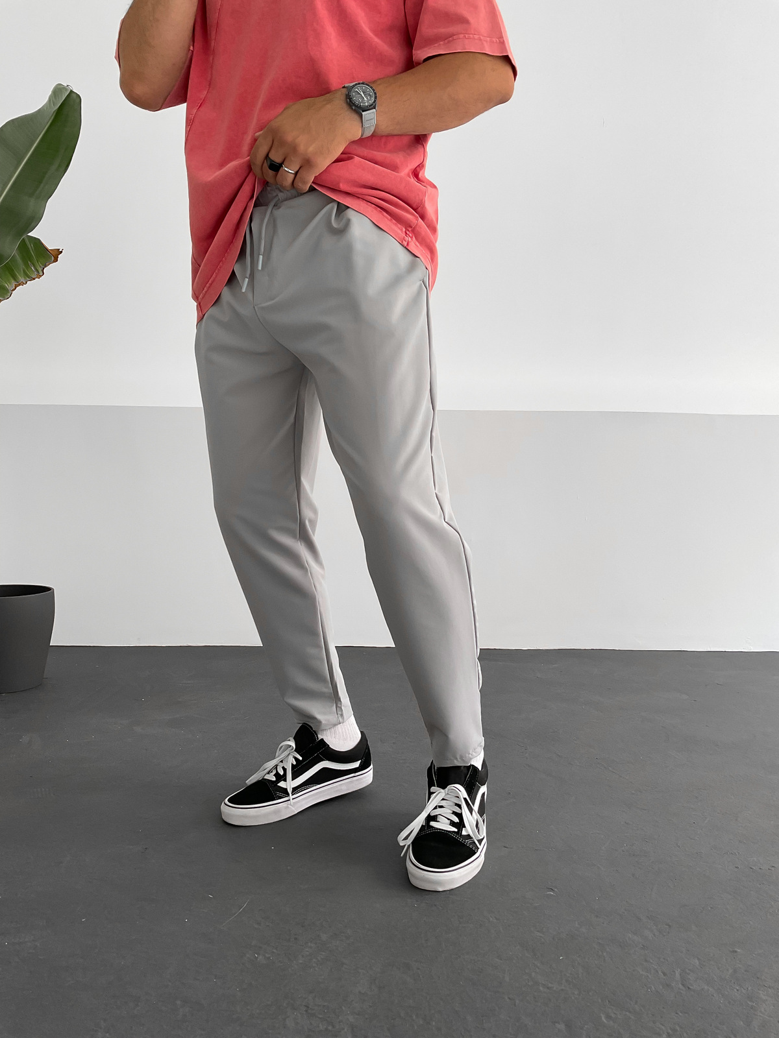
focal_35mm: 29
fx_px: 870
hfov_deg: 48.2
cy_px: 519
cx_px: 390
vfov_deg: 61.7
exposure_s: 1/120
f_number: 1.8
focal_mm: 3
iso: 40
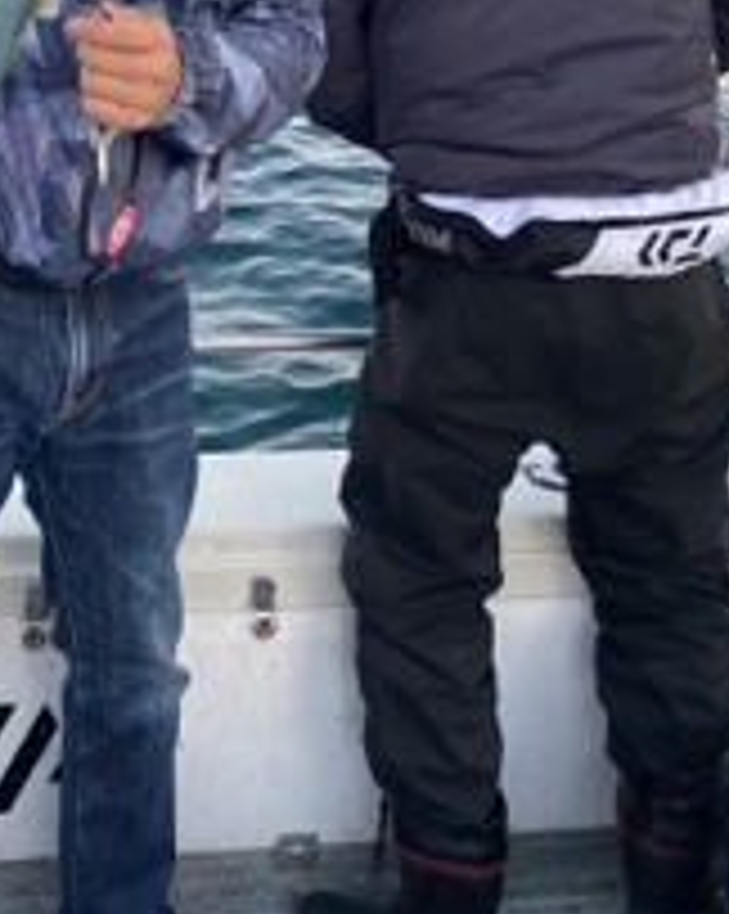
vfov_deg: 34.5
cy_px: 32
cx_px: 212
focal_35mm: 50
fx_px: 1351
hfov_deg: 29.9
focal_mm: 4.25
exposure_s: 1/121
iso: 125
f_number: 1.8
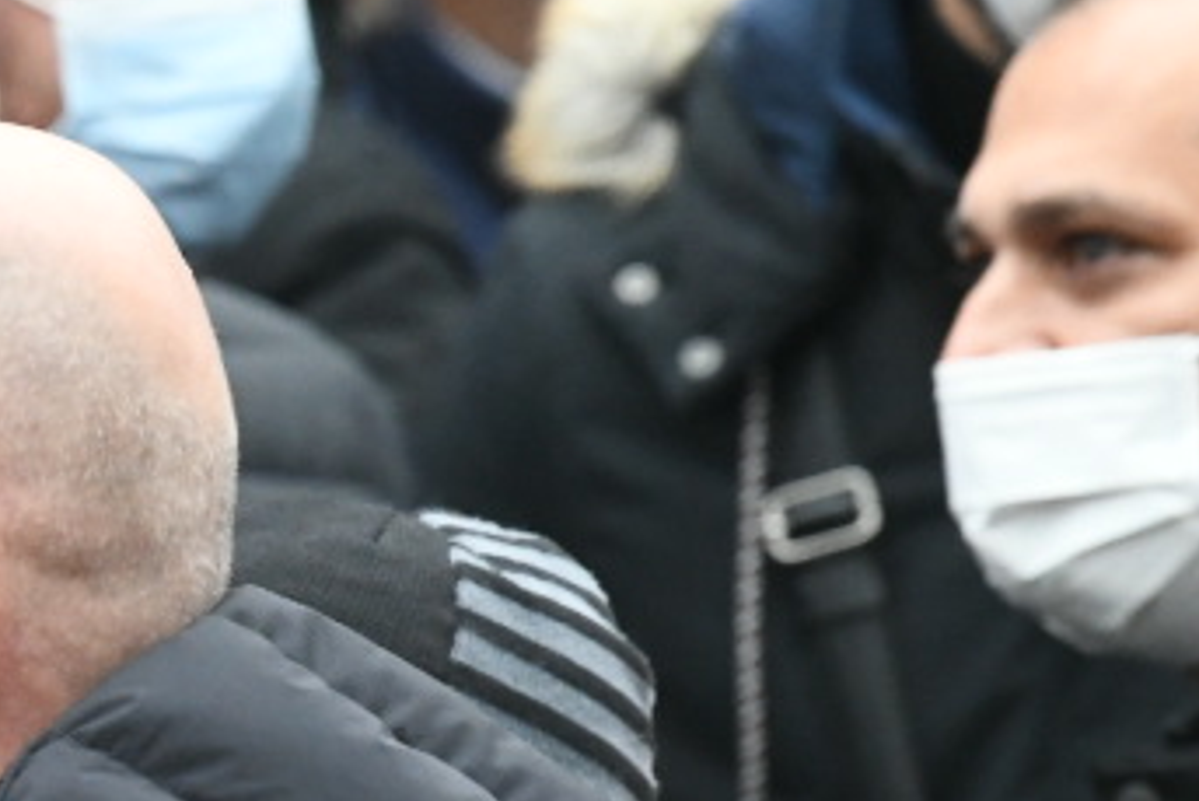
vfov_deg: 1.5
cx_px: -1112
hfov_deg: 2.2
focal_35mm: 944
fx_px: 31452
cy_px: 602
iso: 3200
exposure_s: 1/160
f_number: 7.1
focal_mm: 200
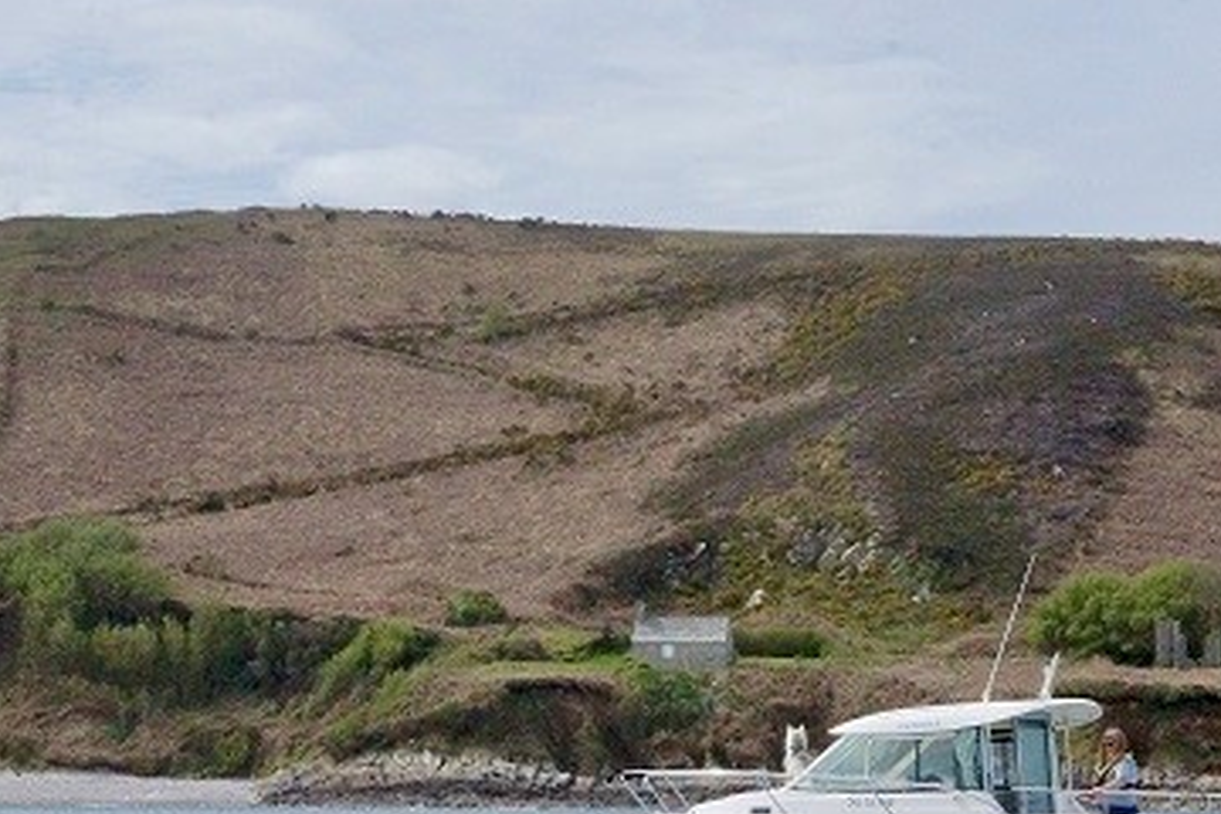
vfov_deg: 10.9
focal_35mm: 125
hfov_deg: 16.4
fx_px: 4239
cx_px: 743
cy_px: 614
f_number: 22
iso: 1600
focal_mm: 50
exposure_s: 1/750
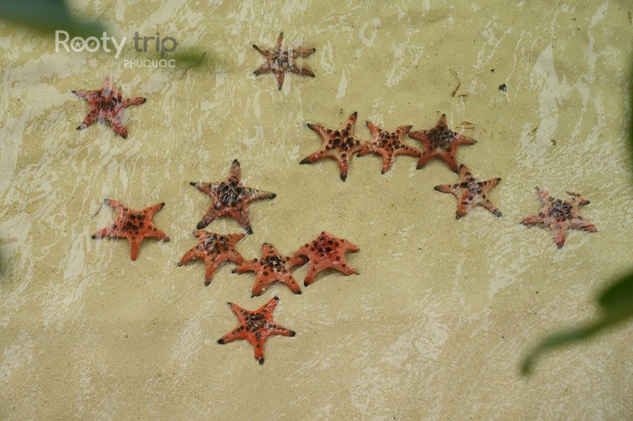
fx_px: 1318
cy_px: 210
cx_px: 316
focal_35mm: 75
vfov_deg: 18.2
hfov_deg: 27.0
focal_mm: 75
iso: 160
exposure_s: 1/200
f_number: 6.3
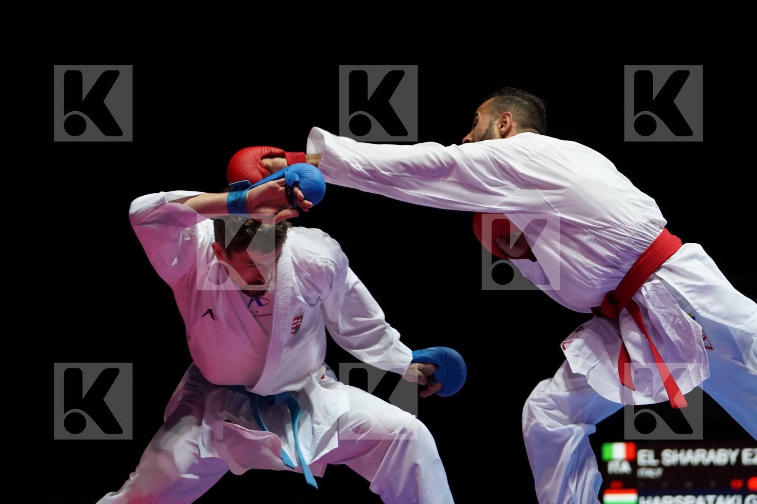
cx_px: 378
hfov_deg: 11.5
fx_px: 3743
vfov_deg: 7.7
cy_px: 252
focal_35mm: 178
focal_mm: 119
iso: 3200
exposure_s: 1/1000
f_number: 2.8
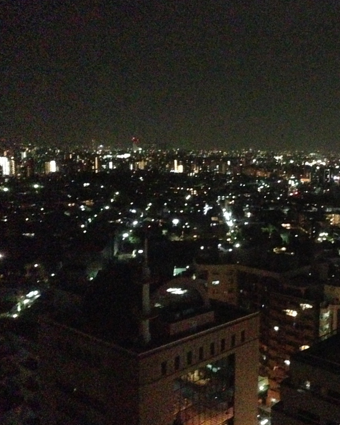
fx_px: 1095
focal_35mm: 87
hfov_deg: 17.5
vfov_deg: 22.0
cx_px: 283
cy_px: 213
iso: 3200
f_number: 2.4
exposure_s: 1/15
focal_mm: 4.12
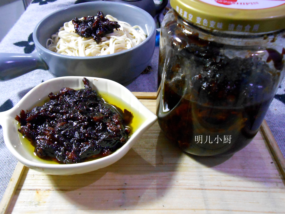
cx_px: 142
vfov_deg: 46.8
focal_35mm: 30
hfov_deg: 60.0
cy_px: 107
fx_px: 247
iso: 800
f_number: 3.8
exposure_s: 1/13
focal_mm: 5.3
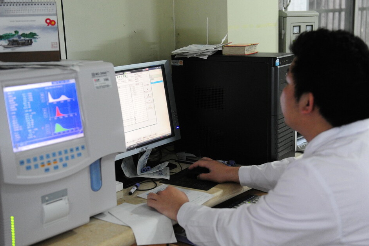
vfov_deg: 26.5
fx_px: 523
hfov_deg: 38.9
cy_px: 121
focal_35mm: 51
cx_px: 182
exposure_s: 1/100
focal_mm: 40
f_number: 2.8
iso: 2500
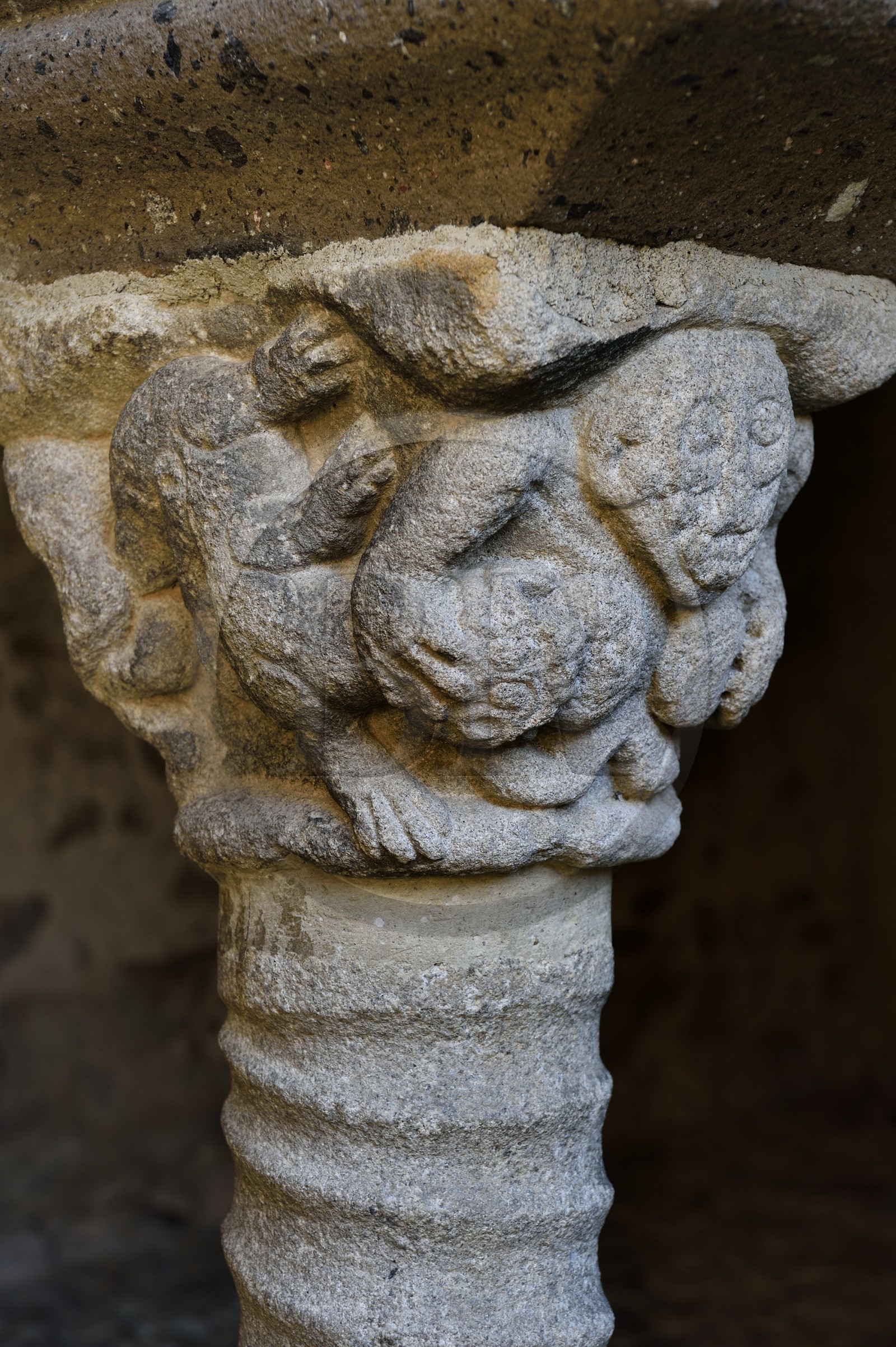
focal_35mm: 65
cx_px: 448
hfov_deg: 20.9
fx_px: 2429
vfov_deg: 31.0
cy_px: 674
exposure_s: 1/40
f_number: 8
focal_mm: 65
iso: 200
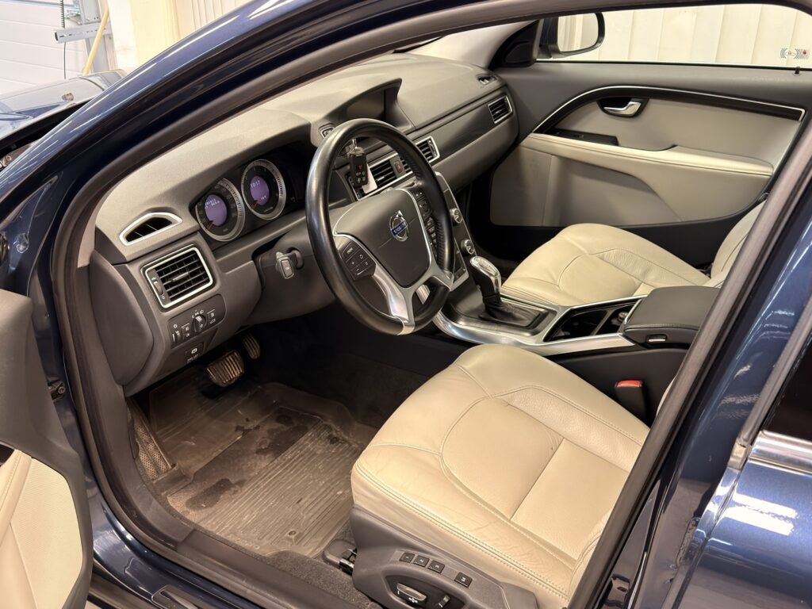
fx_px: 821
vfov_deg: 40.7
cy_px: 304
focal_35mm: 35
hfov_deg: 52.6
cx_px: 406
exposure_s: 1/50
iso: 250
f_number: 1.78
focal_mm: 6.76
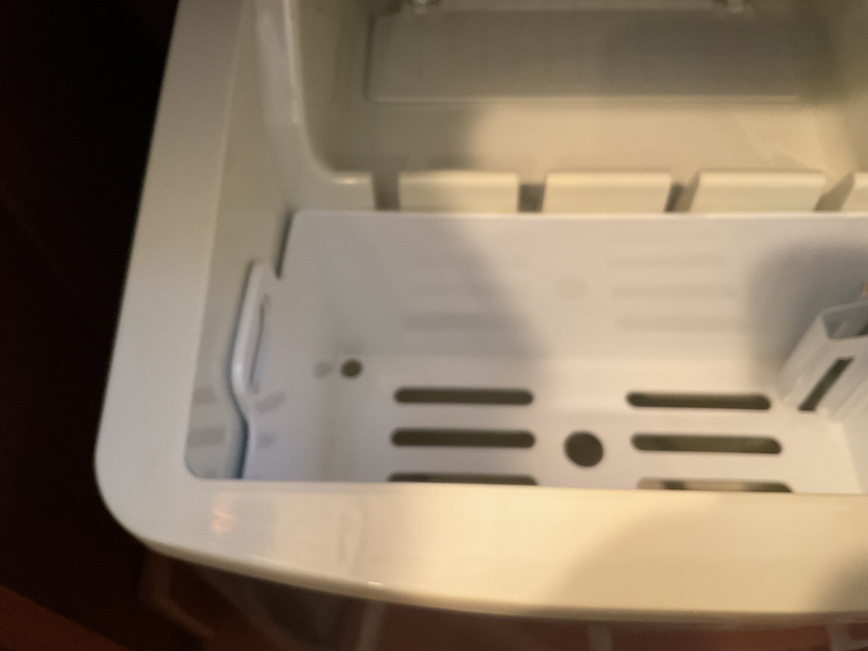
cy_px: 326
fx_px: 727
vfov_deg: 48.2
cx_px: 434
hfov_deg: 61.7
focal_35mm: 29
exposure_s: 1/40
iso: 250
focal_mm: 3
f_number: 1.8
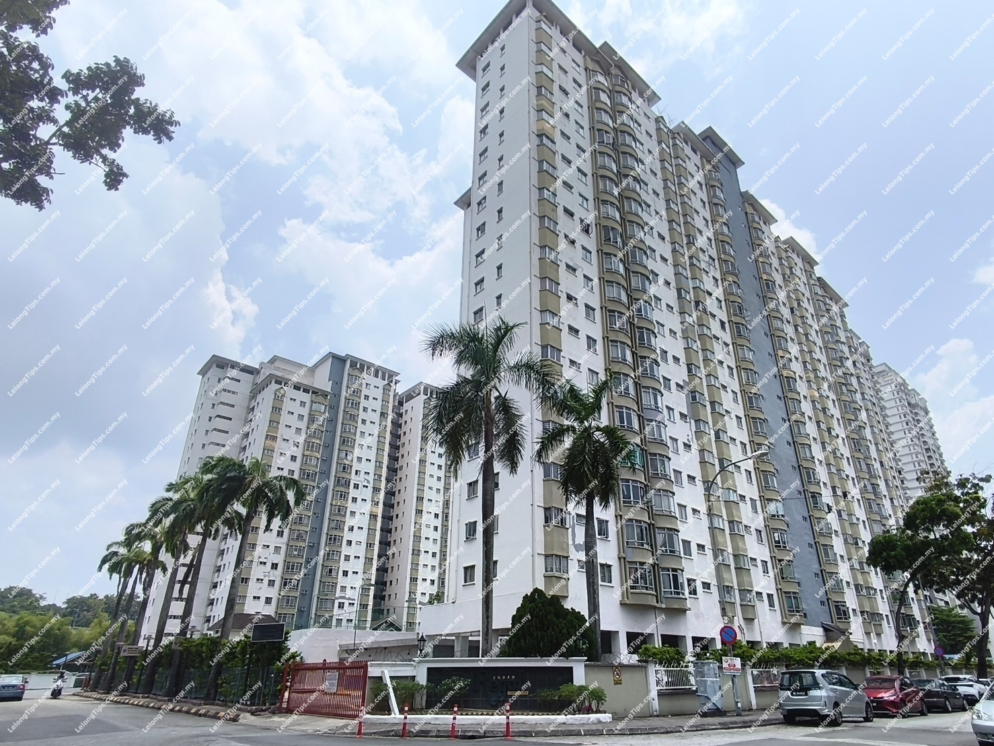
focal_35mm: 15
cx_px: 497
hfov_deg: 98.2
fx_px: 431
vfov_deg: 81.8
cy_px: 373
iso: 50
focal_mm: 1.65
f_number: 2.2
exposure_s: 1/3565
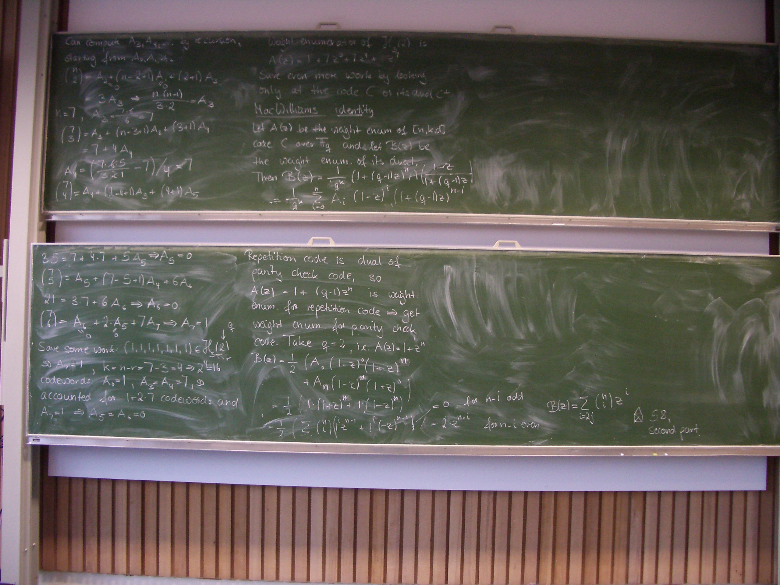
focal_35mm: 35
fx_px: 789
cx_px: 390
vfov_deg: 40.7
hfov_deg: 52.6
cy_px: 292
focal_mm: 5.8
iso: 200
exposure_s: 1/20
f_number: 2.6
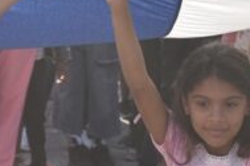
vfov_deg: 3.2
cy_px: -80
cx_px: -67
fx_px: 2958
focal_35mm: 426
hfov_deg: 4.8
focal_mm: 70
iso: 200
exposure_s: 1/400
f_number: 6.3
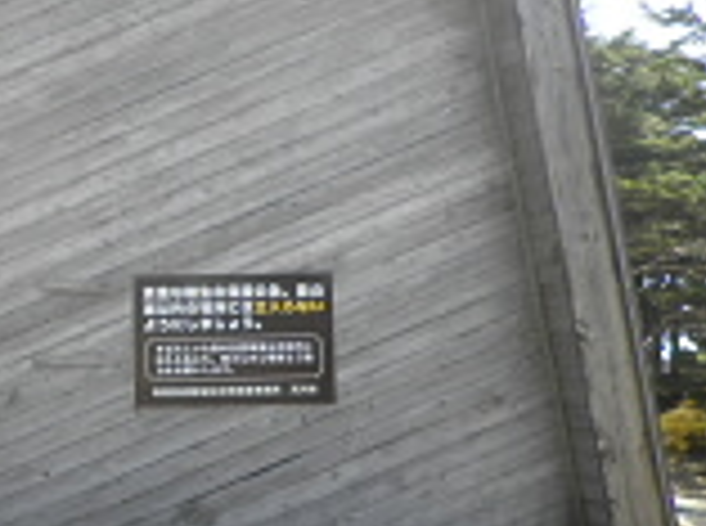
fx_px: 1404
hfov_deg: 26.2
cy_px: 346
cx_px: -58
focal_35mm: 69
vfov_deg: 21.2
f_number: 3.2
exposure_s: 1/200
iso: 64
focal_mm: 4.9
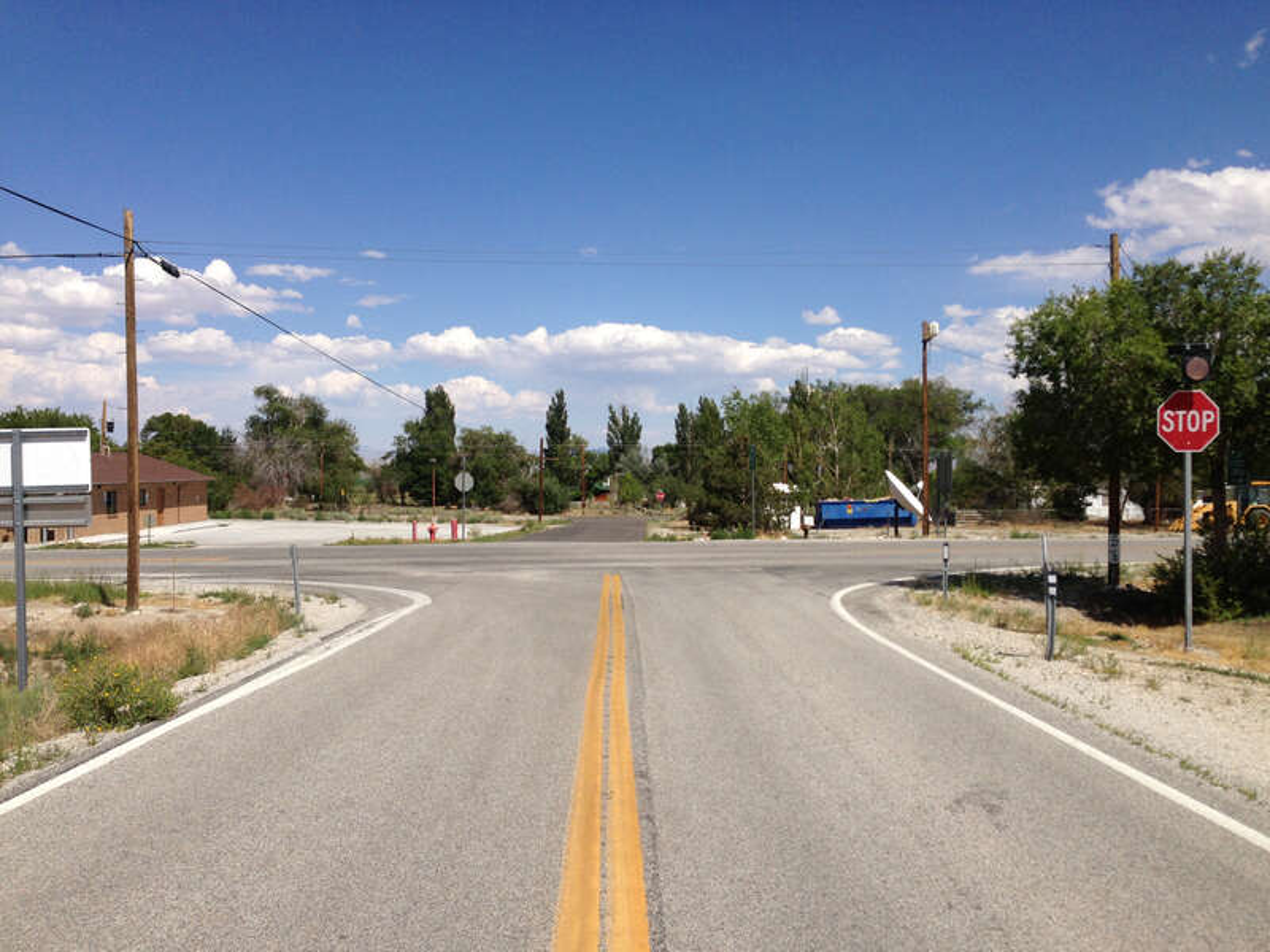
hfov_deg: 55.4
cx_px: 635
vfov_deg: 42.9
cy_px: 476
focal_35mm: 33
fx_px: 1211
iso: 50
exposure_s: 1/3012
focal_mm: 4.13
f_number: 2.4
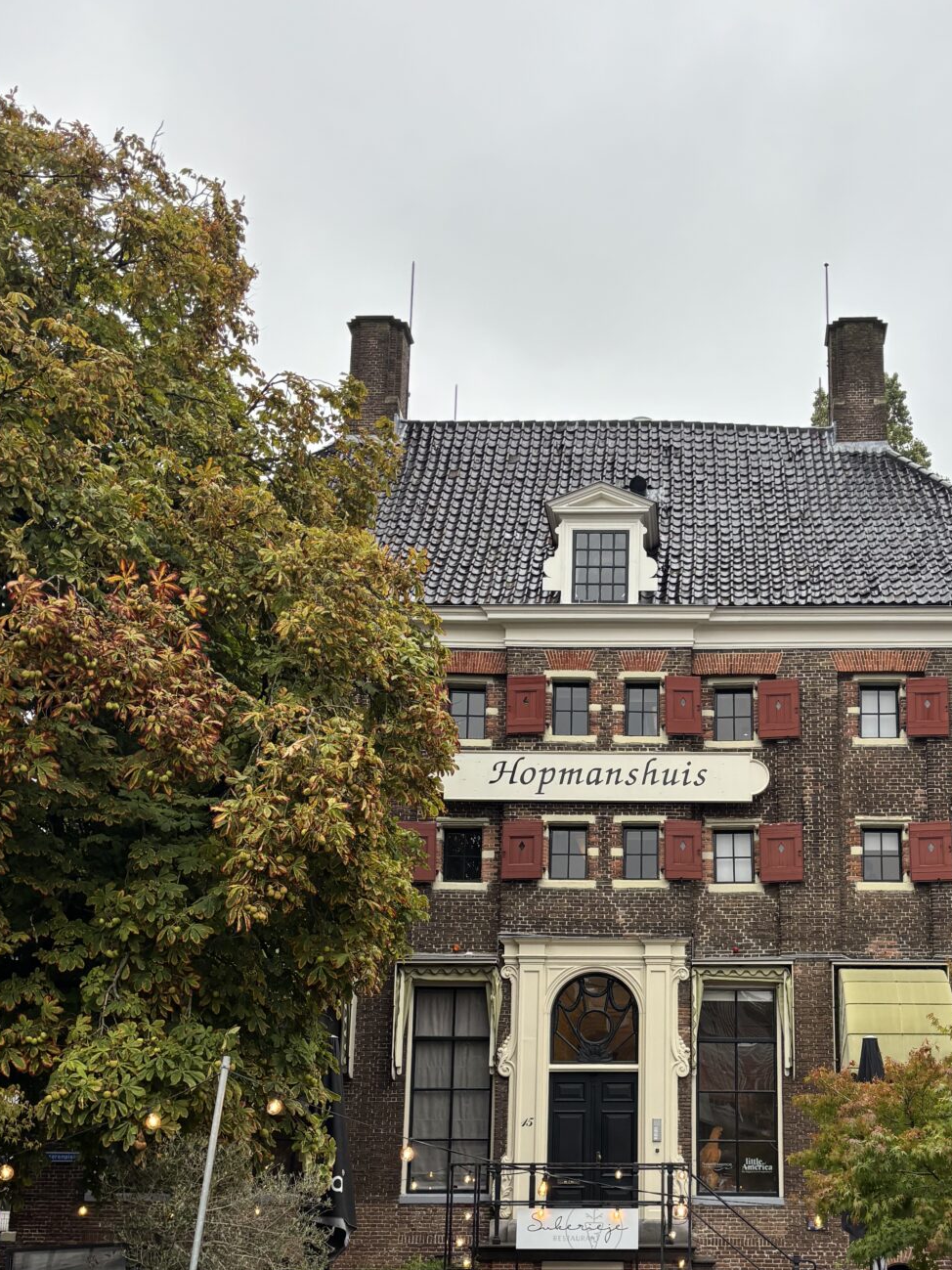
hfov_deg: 34.7
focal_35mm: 41
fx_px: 1504
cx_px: 662
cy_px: 841
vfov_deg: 45.1
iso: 50
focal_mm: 5.96
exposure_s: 1/430
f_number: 1.6
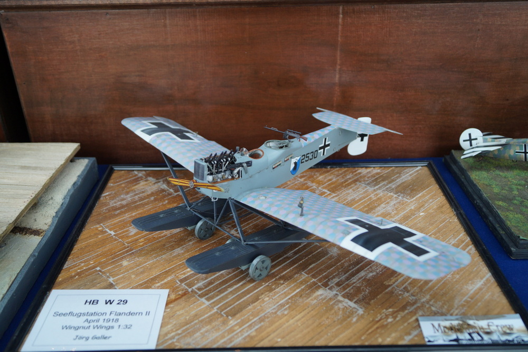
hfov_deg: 53.1
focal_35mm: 36
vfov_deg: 36.8
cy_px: 176
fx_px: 528
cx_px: 264
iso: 320
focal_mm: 24
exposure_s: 1/160
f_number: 4
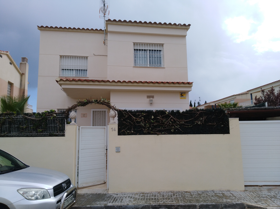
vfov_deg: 53.0
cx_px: 140
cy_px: 104
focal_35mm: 26
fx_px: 210
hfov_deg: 67.4
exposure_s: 1/822
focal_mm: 3.83
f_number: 2.2
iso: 100
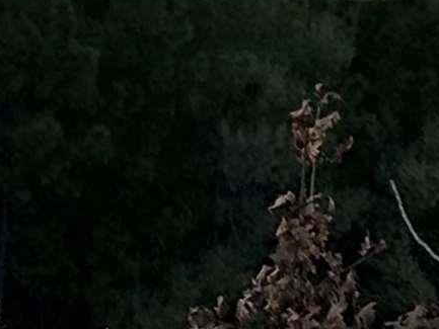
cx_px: 1359
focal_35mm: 369
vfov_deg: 3.9
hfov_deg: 5.1
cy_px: -724
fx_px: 4681
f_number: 1.6
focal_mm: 5.96
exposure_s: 1/1590
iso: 32
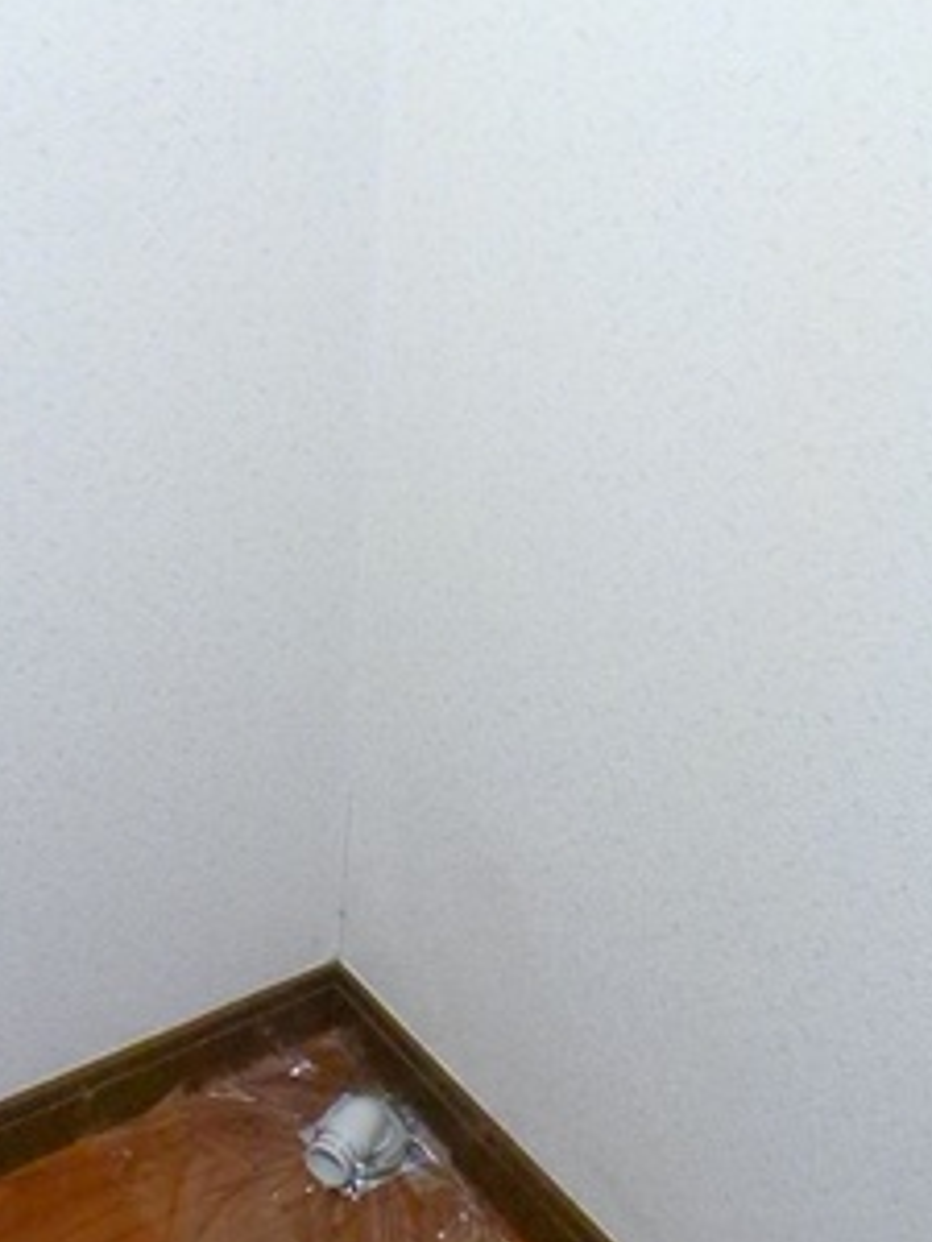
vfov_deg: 34.1
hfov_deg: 26.0
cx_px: 329
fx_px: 2010
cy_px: 439
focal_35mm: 56
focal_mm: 5.1
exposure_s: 1/100
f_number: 2.8
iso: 1600
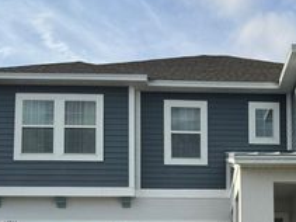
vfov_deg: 24.2
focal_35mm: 57
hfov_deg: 32.7
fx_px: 487
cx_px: 243
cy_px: 237
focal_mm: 6.76
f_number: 1.78
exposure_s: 1/4049
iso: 80
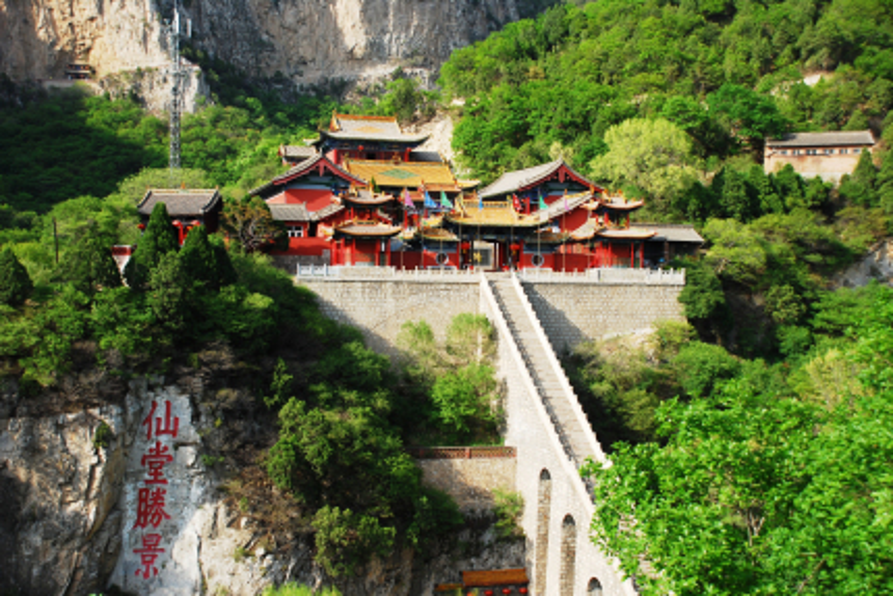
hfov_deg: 41.1
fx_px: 1191
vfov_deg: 28.1
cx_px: 446
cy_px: 298
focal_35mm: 48
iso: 100
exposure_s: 1/160
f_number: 5.6
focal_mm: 32
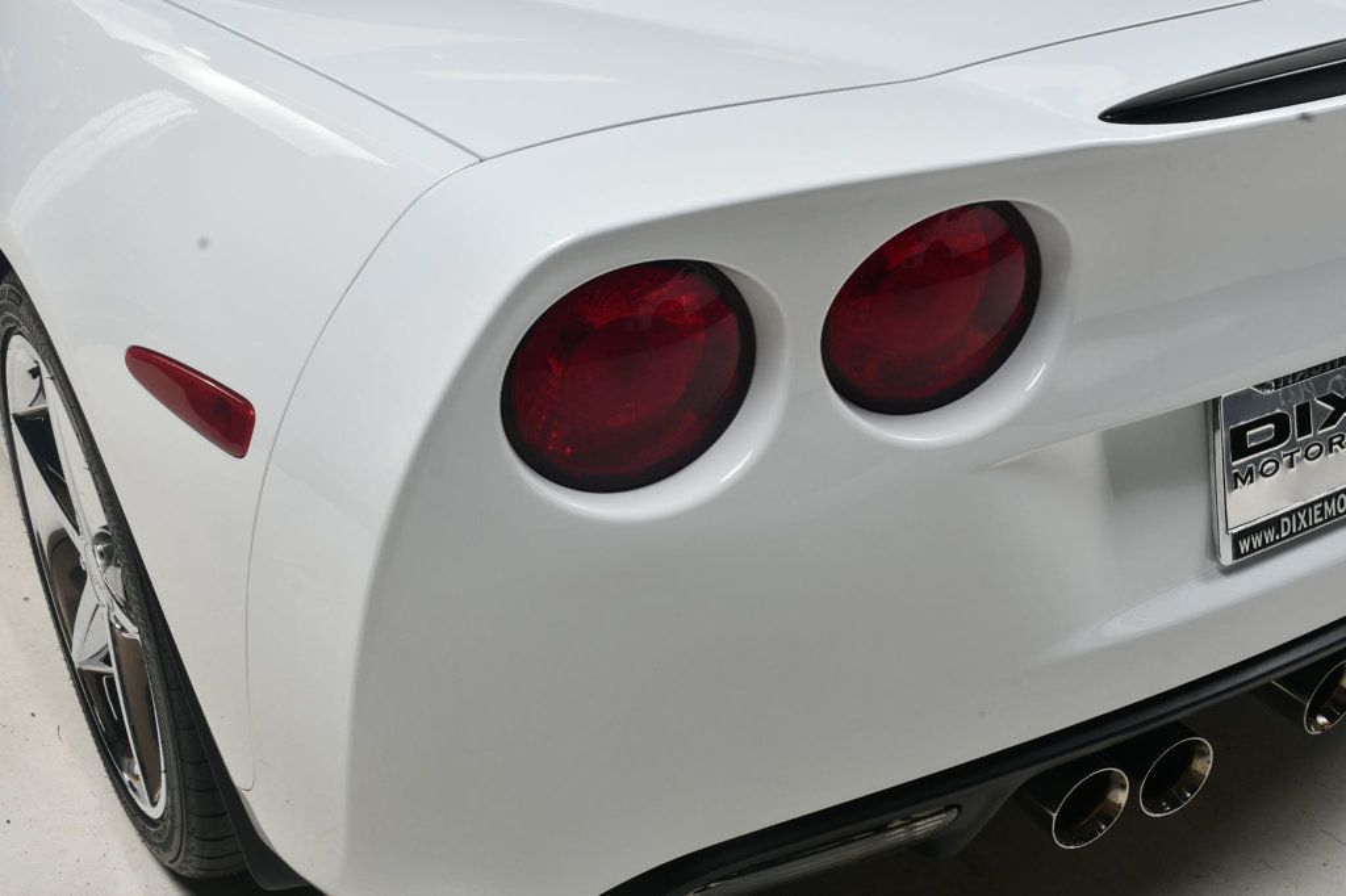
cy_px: 448
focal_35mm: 48
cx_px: 673
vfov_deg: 28.1
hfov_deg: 41.1
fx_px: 1794
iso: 100
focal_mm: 32
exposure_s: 1/160
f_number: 14
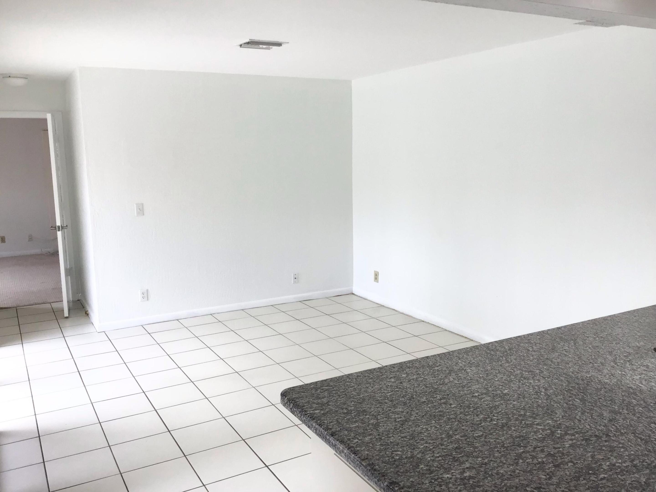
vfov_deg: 45.4
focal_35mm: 31
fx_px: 587
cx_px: 328
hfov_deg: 58.4
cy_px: 246
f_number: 2.4
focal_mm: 3.3
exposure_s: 1/120
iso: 40
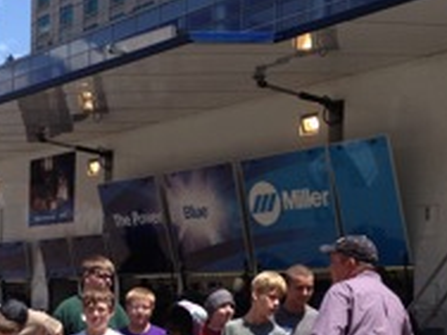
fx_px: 1059
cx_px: 131
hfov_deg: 23.7
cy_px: 297
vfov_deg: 17.7
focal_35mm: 82
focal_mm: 4.28
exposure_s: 1/1346
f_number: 2.4
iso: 64
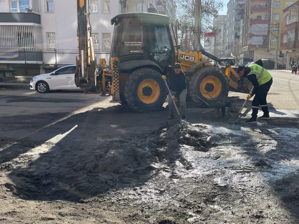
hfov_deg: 55.1
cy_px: 109
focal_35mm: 33
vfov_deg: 43.0
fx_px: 285
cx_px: 173
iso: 32
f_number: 1.6
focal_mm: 4.2
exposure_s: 1/1825
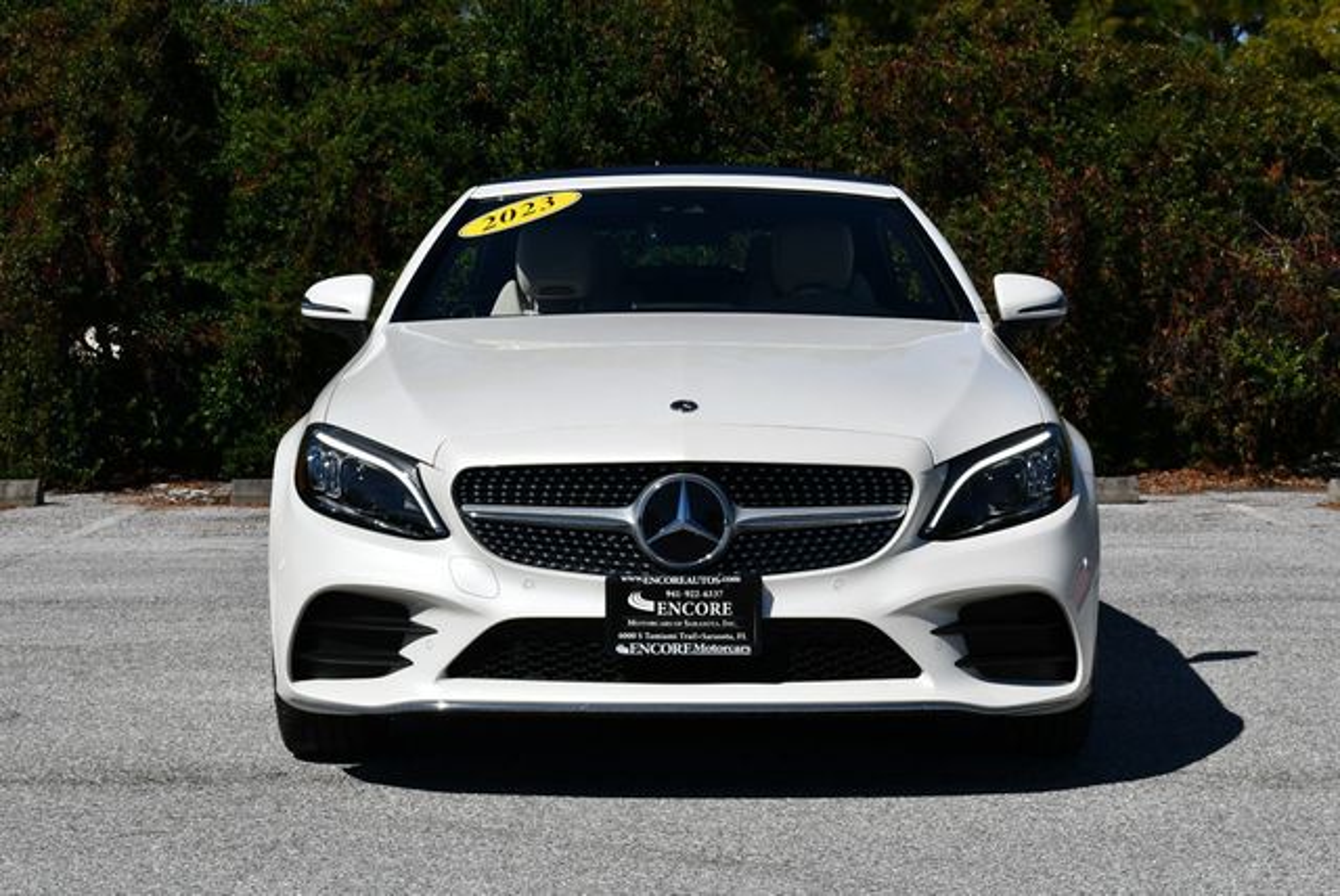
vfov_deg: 18.0
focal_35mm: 76
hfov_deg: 26.6
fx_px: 2831
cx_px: 670
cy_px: 448
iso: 100
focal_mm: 38
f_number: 11
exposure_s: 1/500
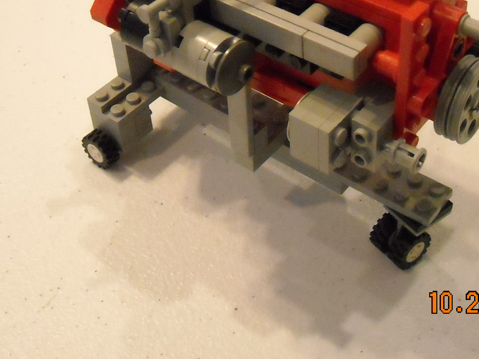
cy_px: 55
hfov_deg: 31.7
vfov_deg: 23.6
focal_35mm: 61
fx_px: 844
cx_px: 253
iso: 800
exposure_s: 1/60
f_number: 2.8
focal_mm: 5.7
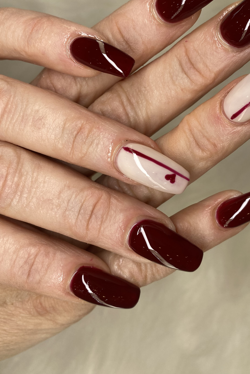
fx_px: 396
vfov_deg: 49.8
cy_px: 123
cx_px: 157
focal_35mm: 38
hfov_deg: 34.9
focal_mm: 4.25
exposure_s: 1/259
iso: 32
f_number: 1.8
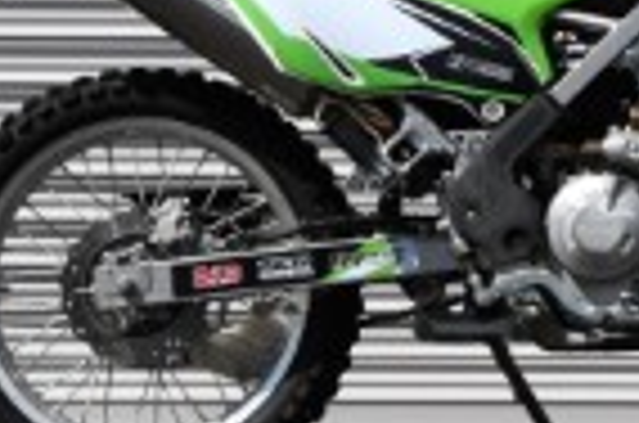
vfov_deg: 6.1
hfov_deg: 9.3
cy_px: 38
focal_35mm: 222
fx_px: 3932
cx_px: 580
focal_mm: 42
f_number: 18
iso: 2000
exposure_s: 1/1600
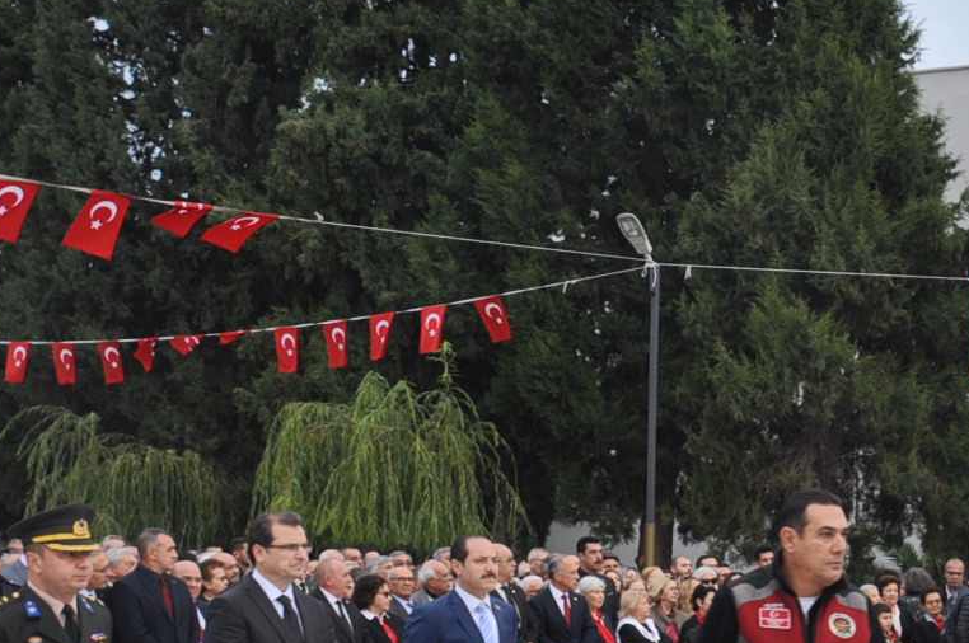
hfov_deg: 22.9
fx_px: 2043
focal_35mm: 76
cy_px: 667
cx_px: 1344
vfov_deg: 17.4
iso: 200
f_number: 8
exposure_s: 1/60
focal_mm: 18
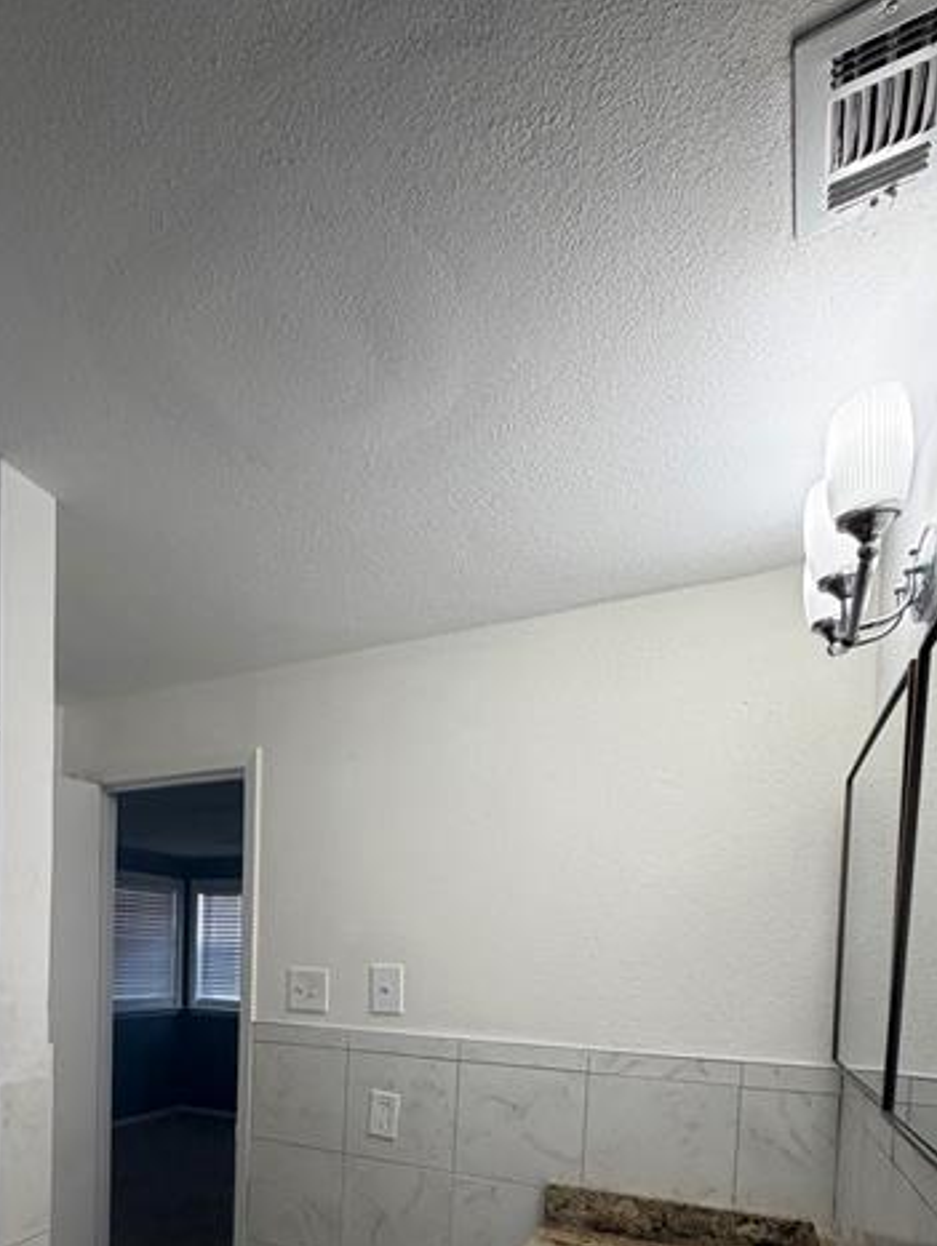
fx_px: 829
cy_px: 1001
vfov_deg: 66.9
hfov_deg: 56.1
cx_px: 235
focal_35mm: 23
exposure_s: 1/120
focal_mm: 2.22
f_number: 2.2
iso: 160
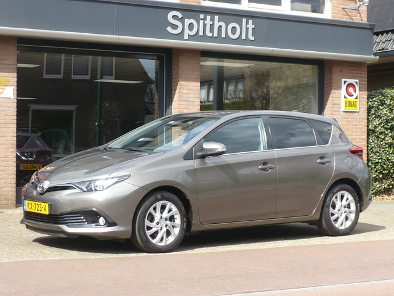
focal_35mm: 80
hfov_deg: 24.4
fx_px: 911
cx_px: 197
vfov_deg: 18.4
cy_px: 148
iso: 100
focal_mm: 8.9
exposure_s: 1/500
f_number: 3.1
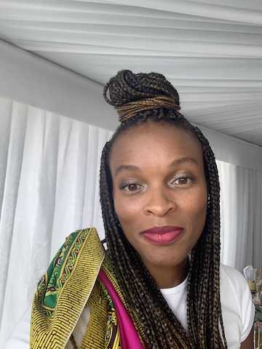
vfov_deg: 56.8
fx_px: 323
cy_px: 174
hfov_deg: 44.2
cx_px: 131
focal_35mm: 32
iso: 50
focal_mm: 2.87
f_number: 2.2
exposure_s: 1/121
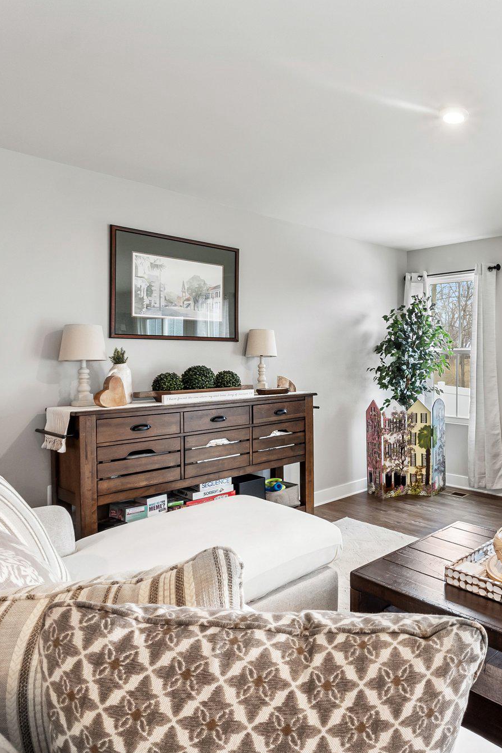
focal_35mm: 23
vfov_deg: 76.1
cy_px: 375
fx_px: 481
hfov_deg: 49.2
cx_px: 450
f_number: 8
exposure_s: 1/5
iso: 800
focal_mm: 10
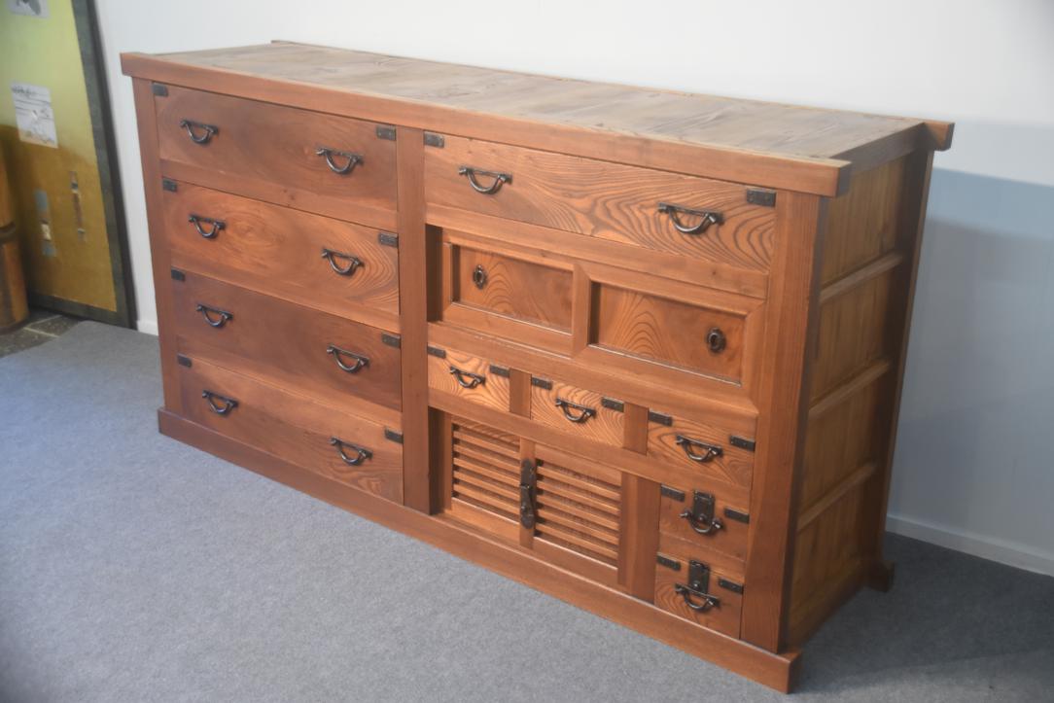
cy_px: 352
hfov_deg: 49.5
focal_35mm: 39
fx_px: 1142
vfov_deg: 34.2
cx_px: 527
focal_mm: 26
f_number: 4
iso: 1400
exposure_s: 1/60
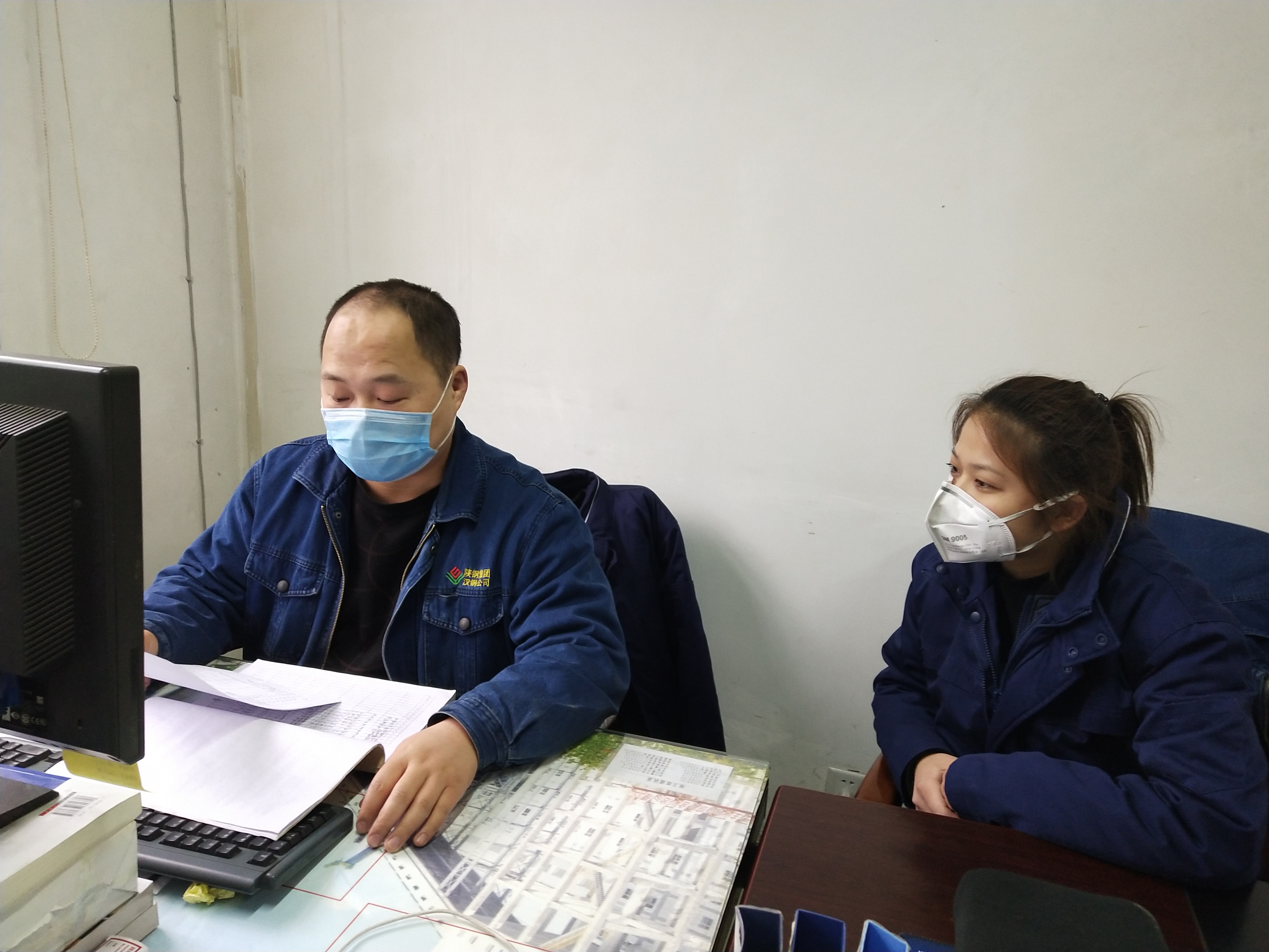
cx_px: 634
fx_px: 1100
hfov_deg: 60.0
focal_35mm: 30
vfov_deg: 46.8
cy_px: 476
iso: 329
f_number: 1.8
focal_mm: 3.95
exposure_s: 1/50
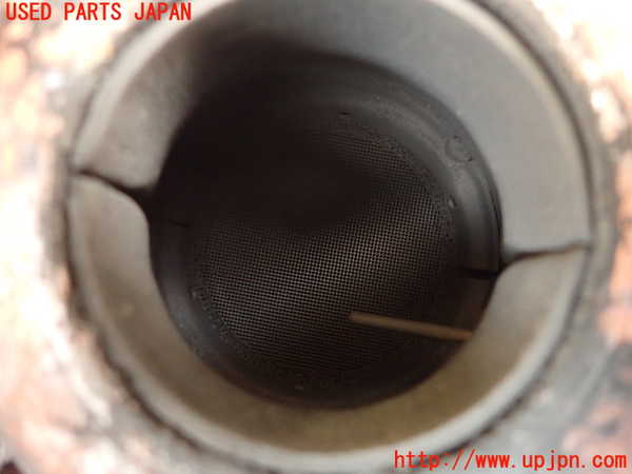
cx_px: 316
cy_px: 237
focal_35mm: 25
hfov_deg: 69.4
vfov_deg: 54.9
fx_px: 456
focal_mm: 4.5
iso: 800
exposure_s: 1/30
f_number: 2
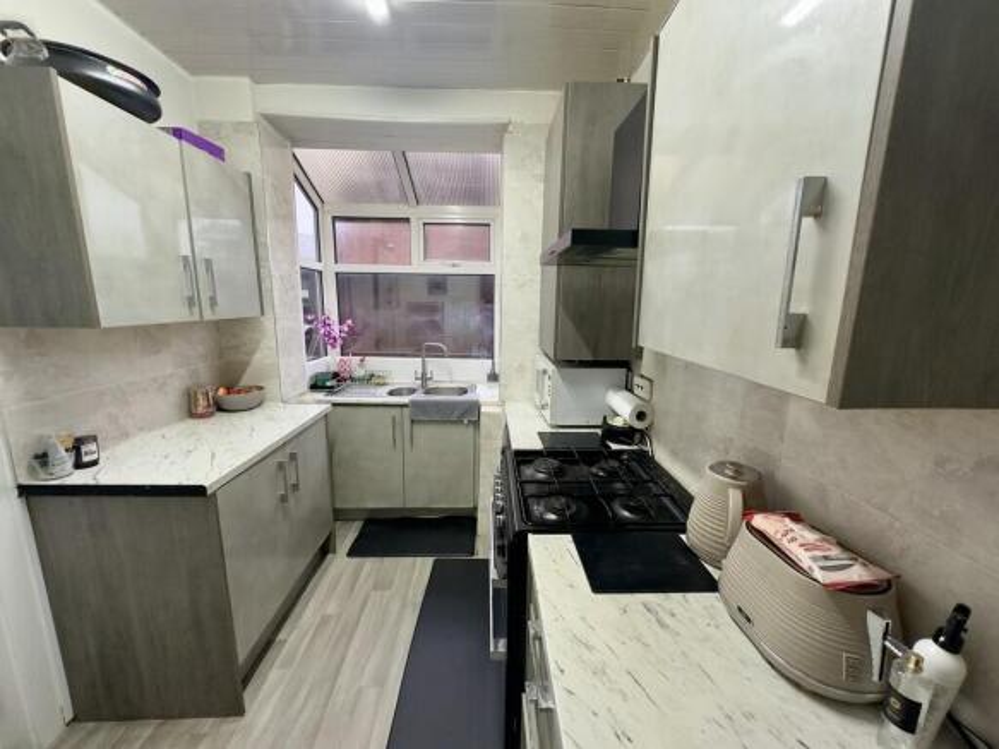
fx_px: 404
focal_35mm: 14
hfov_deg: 102.1
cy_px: 374
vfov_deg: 85.7
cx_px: 500
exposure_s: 1/100
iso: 250
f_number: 2.2
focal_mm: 2.22
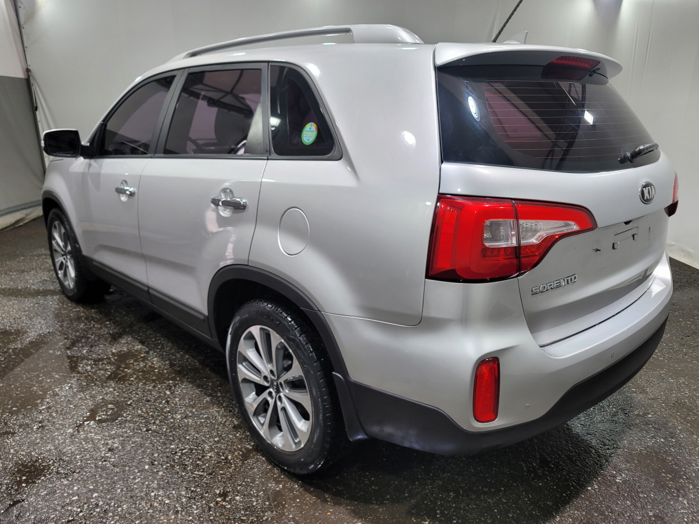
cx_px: 350
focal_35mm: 25
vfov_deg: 54.9
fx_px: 505
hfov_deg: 69.4
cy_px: 262
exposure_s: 1/120
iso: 40
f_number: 1.8
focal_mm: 7
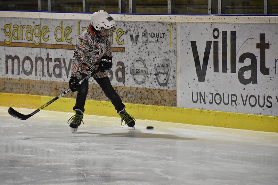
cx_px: 139
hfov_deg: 8.1
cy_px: 92
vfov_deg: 5.4
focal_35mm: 255
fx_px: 1969
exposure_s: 1/250
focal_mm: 170
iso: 3200
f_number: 5.6
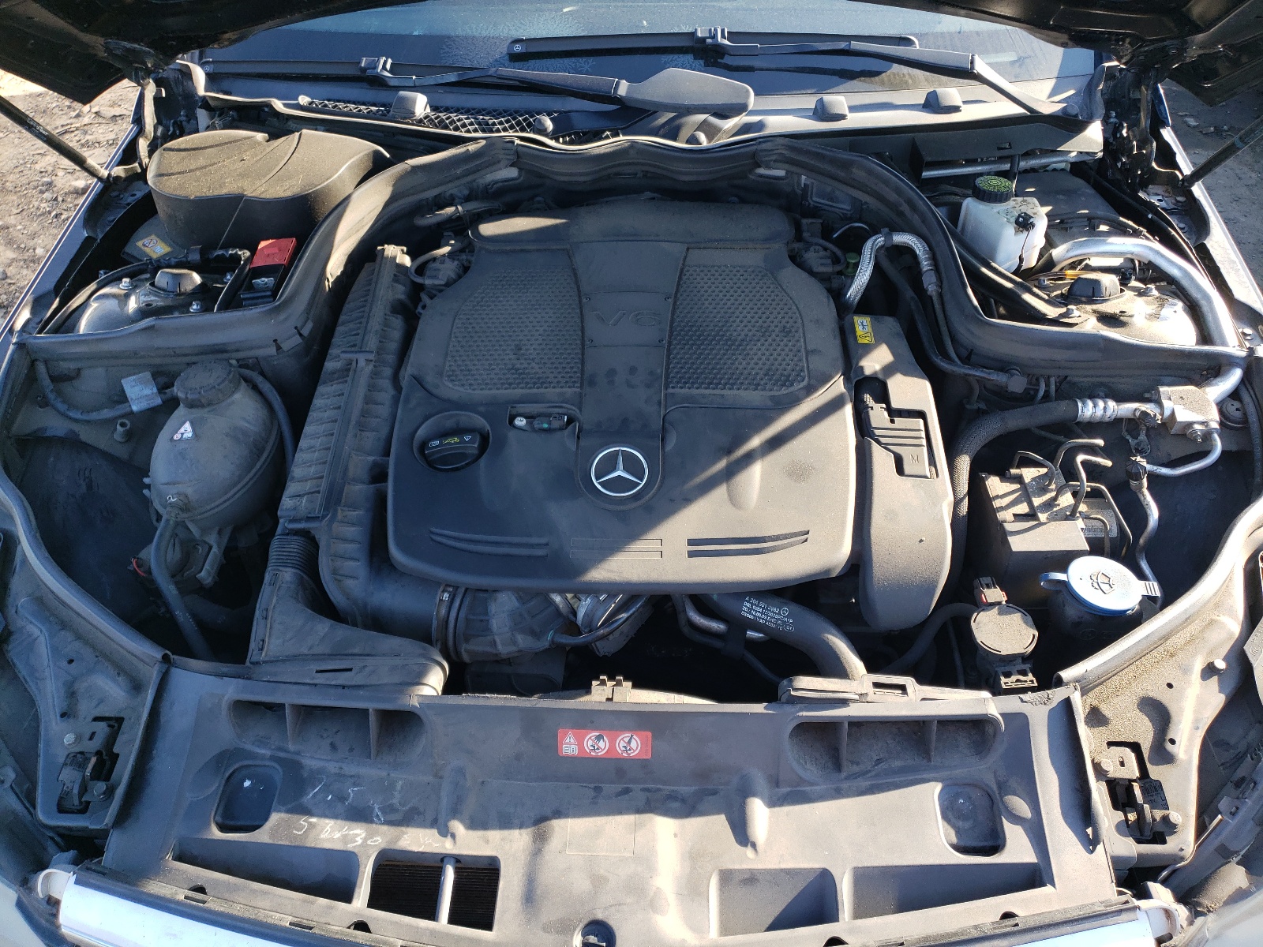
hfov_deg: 67.3
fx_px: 949
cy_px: 474
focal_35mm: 26
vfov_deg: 53.1
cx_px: 632
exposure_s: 1/196
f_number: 1.5
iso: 50
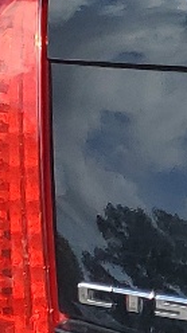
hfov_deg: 5.5
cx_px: 817
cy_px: 161
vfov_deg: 11.8
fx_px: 1618
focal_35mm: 183
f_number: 1.5
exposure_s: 1/2500
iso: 50
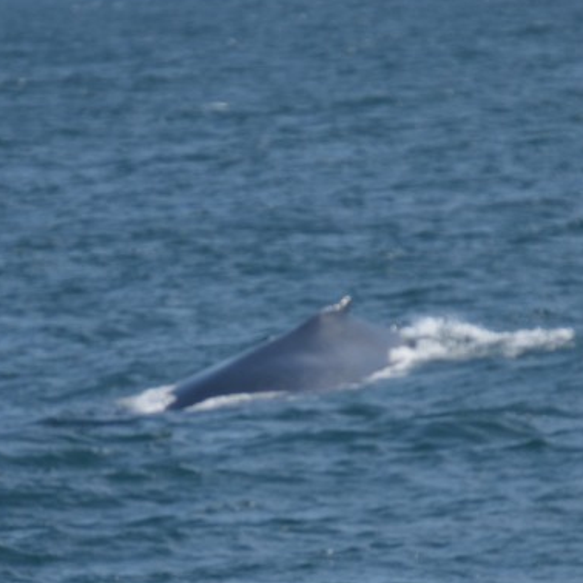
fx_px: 13872
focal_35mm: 728
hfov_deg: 2.4
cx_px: 298
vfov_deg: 2.4
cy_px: 464
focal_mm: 200
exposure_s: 1/1600
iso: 200
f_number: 5.6
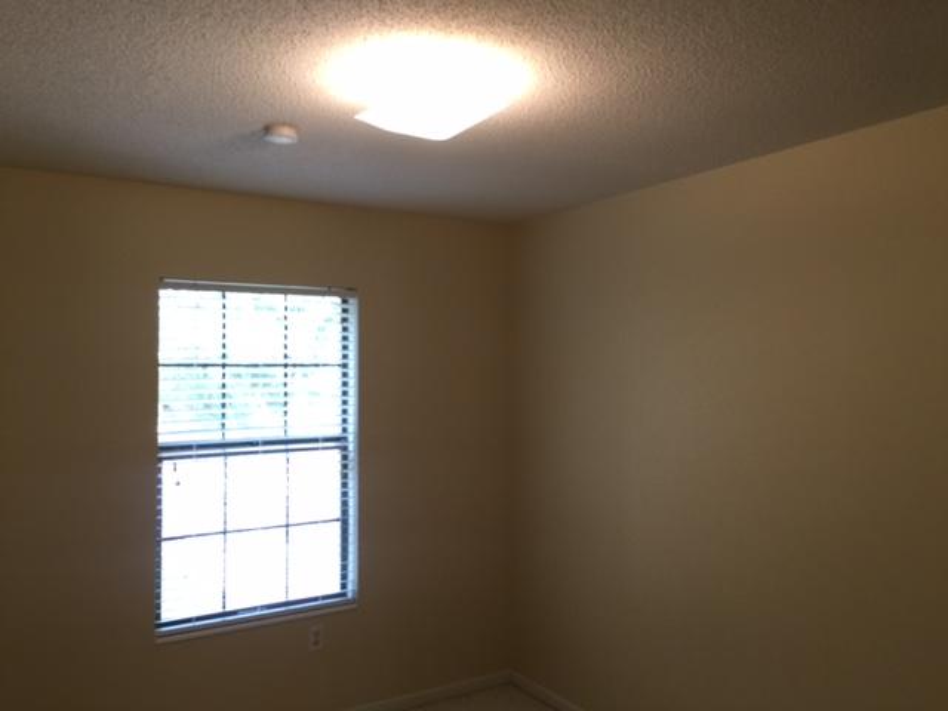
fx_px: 794
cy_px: 356
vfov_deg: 48.2
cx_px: 474
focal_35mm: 29
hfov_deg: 61.7
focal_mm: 4.15
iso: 50
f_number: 2.2
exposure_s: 1/30
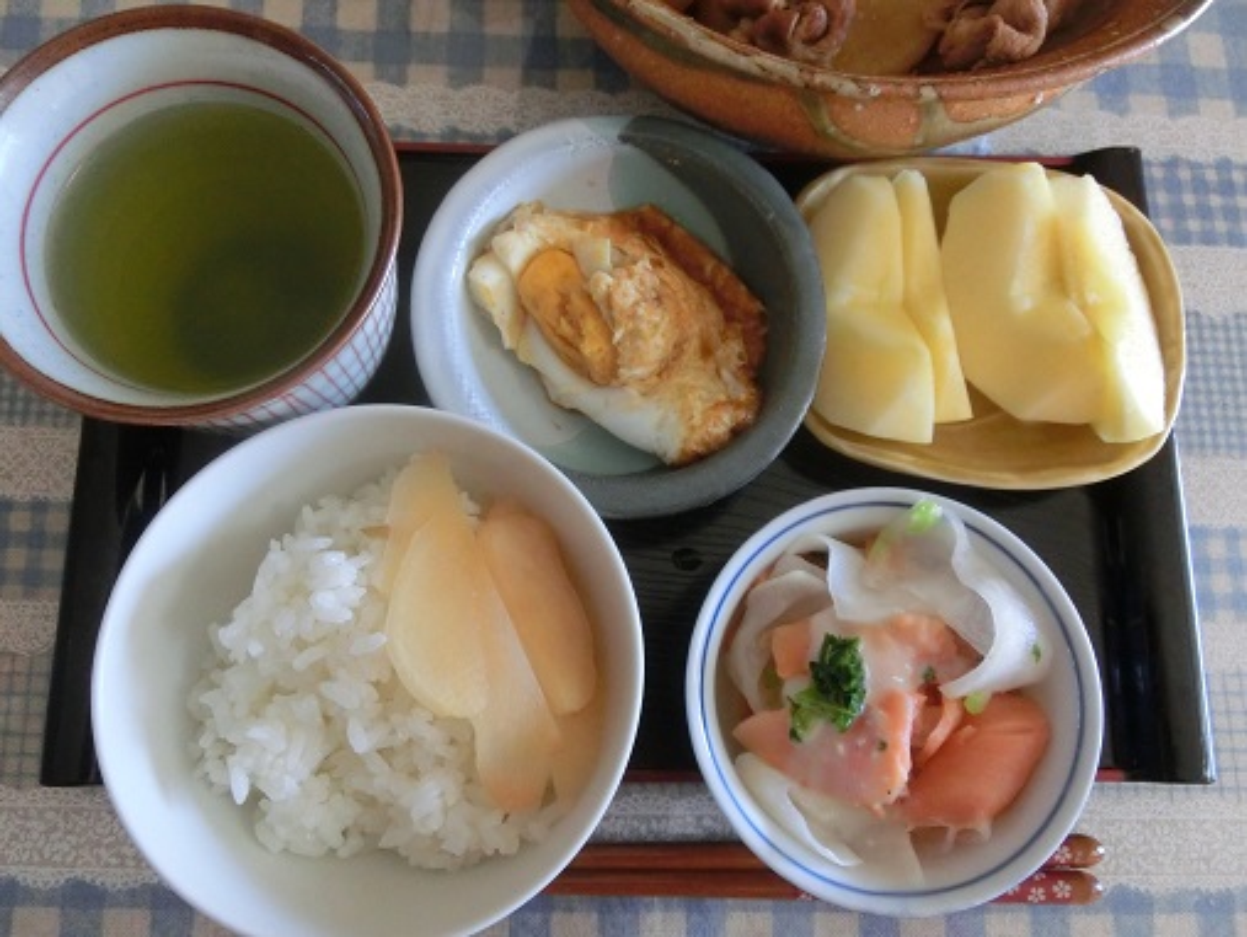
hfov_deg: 69.4
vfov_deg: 54.9
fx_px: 901
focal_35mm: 25
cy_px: 468
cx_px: 624
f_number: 3.3
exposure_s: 1/125
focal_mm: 4.4
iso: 640
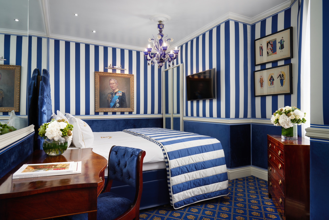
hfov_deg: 81.2
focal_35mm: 21
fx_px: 192
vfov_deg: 59.5
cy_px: 110
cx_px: 164
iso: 50
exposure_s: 5
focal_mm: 21
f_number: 16
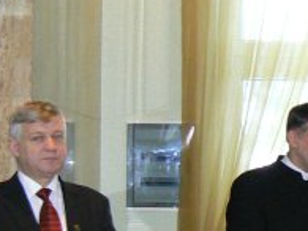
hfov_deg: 12.7
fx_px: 1316
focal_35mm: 148
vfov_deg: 9.9
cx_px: 460
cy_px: 253
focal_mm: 6
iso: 200
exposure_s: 1/30
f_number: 2.8
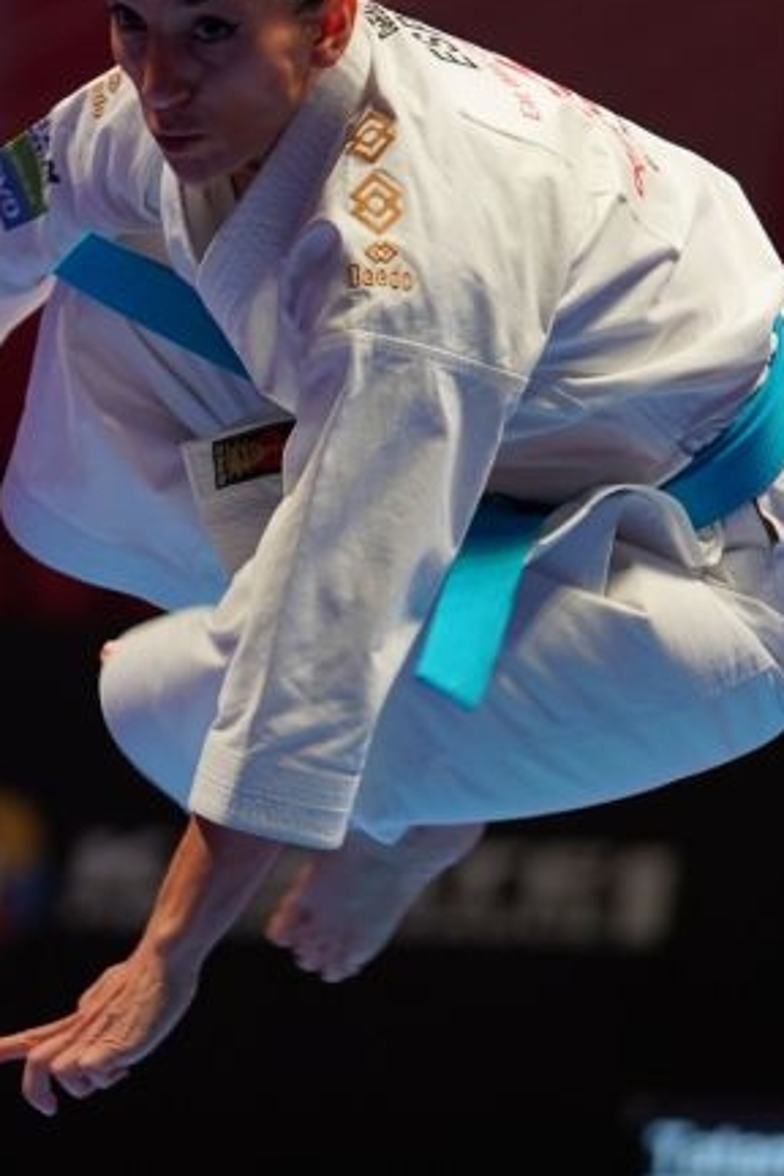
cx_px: 147
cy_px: 612
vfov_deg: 4.0
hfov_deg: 2.7
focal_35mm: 511
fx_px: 16691
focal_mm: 184
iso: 640
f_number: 2.8
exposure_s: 1/500
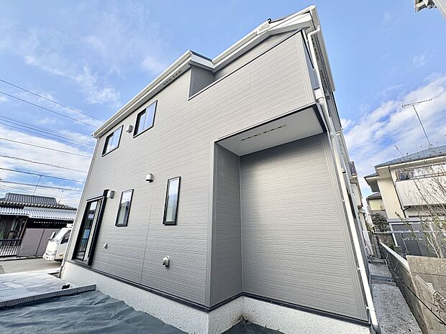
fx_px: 180
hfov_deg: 102.1
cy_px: 167
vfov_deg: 85.7
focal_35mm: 14
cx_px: 223
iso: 40
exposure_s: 1/587
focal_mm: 2.22
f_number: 2.2
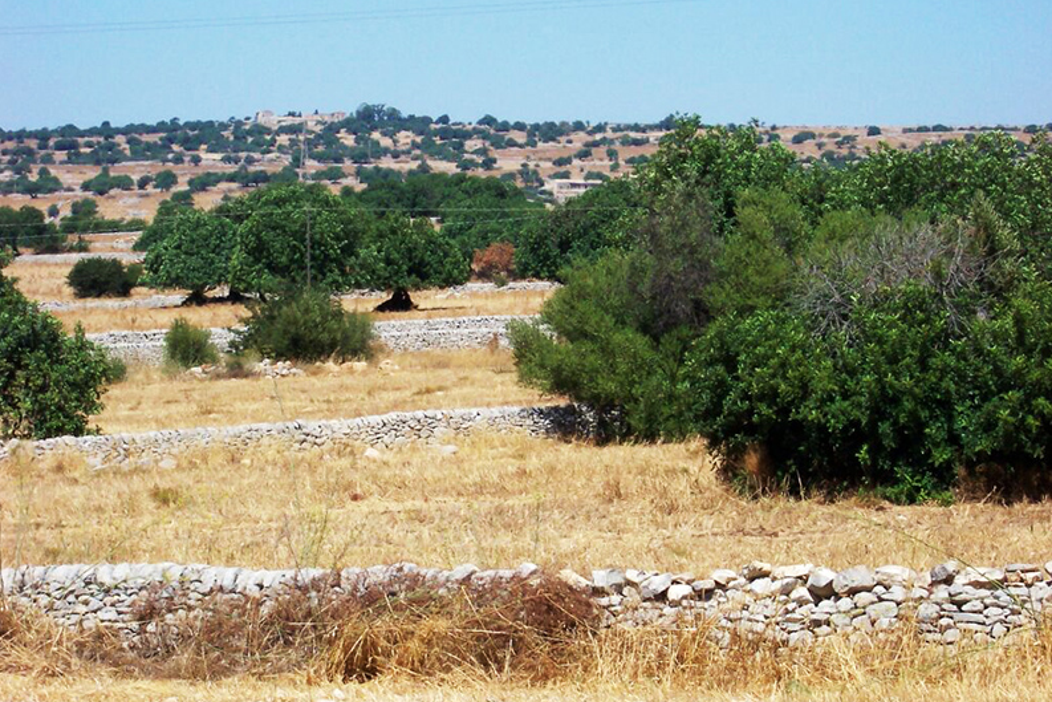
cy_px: 365
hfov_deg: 13.6
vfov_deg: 9.1
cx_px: 527
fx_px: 4413
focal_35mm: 151
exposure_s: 1/350
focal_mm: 22.4
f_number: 9.5
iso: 100
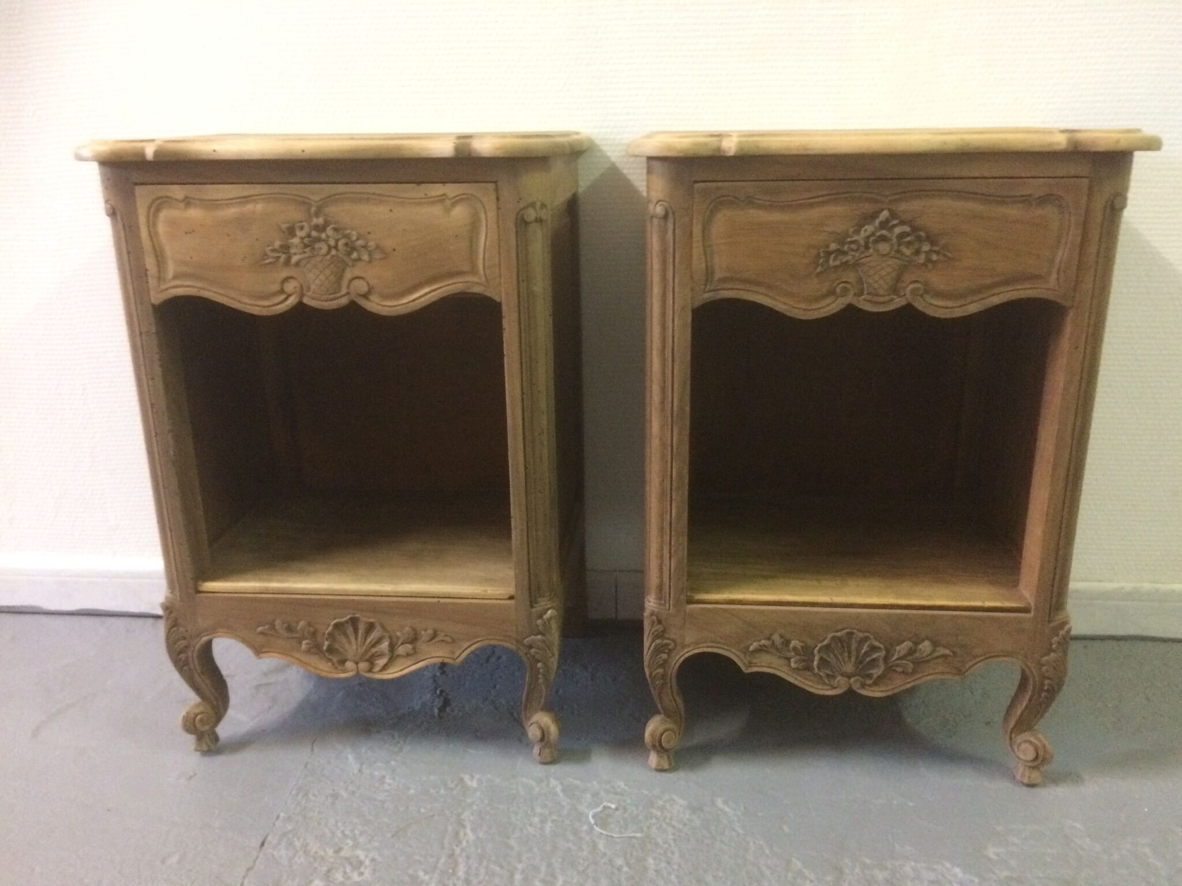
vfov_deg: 48.2
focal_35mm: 29
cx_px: 591
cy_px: 443
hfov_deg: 61.7
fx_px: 990
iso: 320
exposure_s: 1/17
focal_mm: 4.15
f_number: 2.2
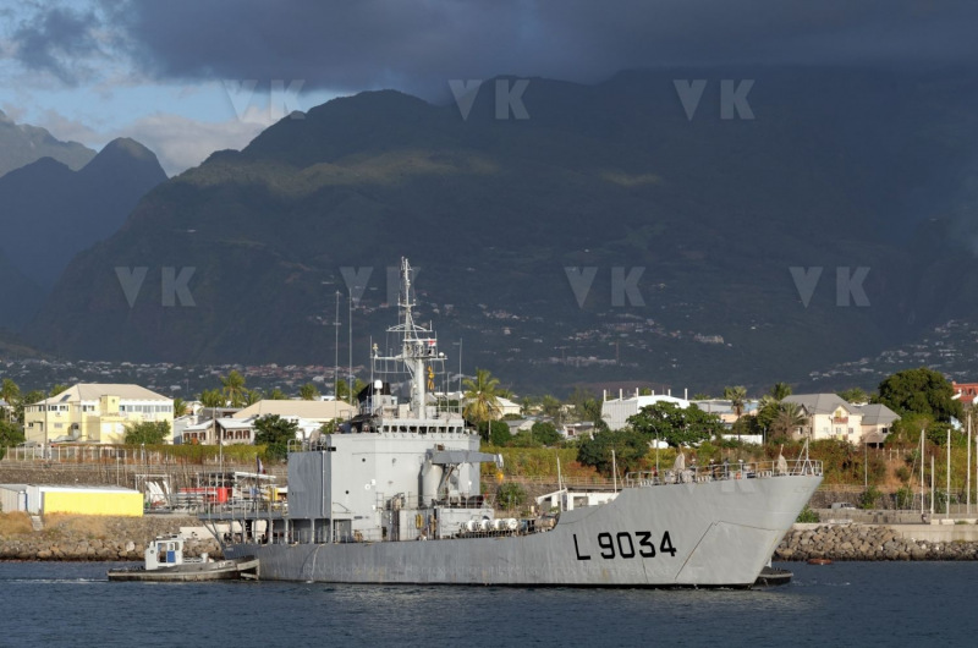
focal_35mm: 158
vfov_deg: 8.7
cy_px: 324
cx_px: 489
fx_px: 4270
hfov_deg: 13.1
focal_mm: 105
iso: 200
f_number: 5.6
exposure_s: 1/640
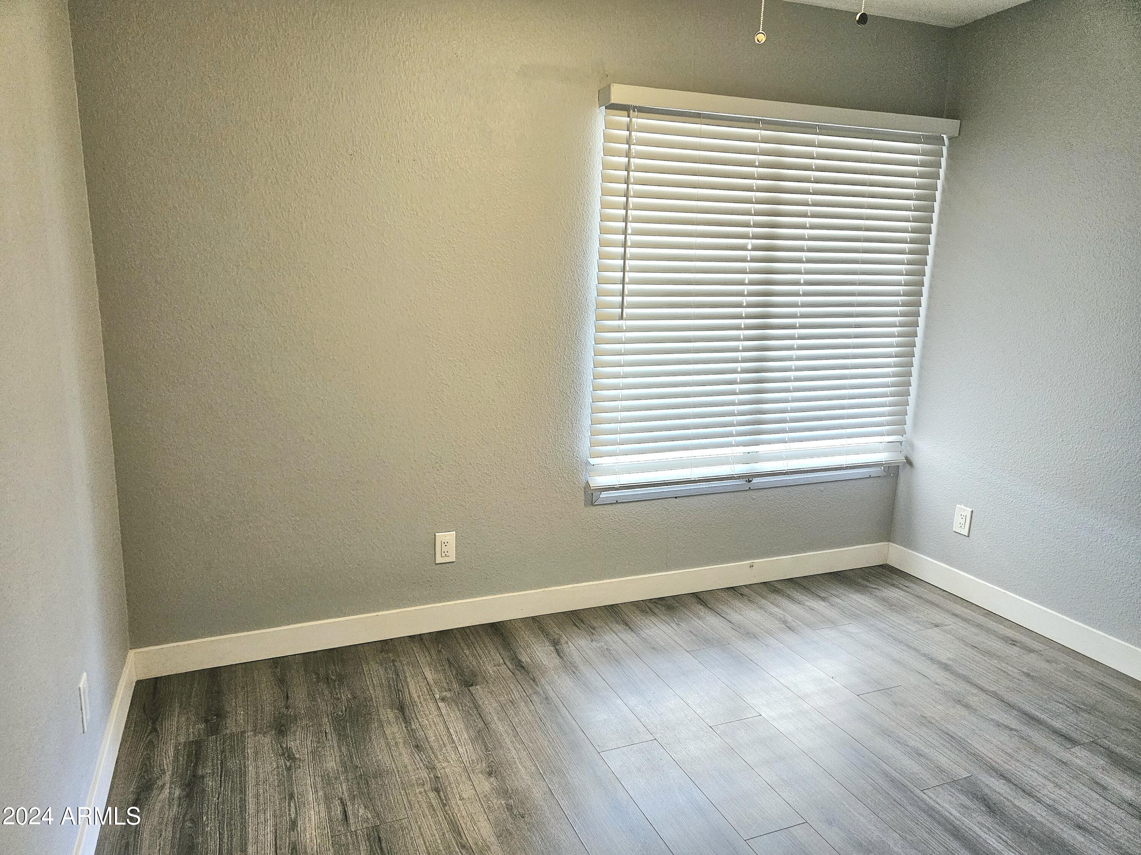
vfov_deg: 58.9
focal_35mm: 23
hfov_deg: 73.9
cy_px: 428
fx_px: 758
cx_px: 570
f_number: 1.8
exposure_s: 1/120
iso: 500
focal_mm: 5.4
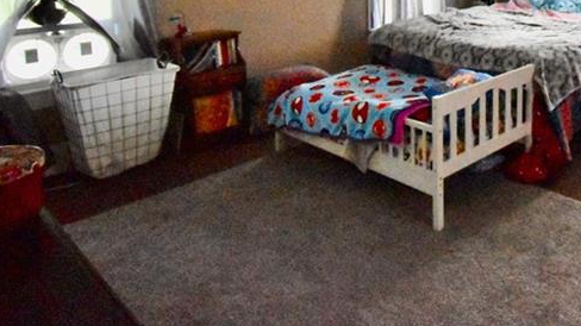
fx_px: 508
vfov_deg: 32.2
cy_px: -16
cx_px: 527
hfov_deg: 52.1
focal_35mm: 33
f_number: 4.5
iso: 9000
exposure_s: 1/125
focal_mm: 10
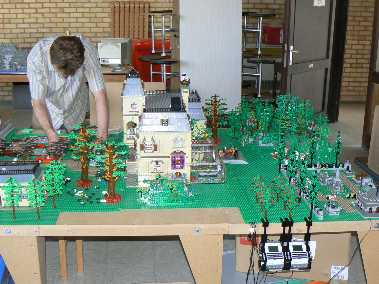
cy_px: 145
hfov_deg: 43.8
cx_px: 173
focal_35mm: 43
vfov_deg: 33.6
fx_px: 471
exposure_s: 1/25
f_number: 2.8
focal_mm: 6
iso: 125
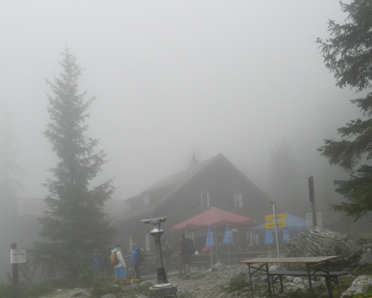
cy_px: 219
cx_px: 224
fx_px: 430
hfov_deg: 46.5
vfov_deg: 37.4
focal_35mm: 39
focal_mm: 4
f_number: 3.4
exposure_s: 1/100
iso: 160
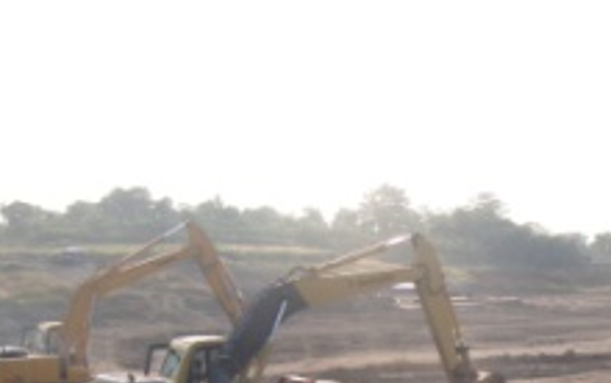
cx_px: 455
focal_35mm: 82
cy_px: 377
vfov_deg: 15.7
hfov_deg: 24.9
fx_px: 1367
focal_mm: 6.7
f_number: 6.3
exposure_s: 1/200
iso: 80
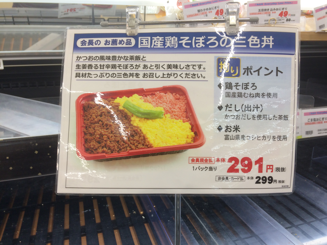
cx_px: 164
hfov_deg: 61.7
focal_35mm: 29
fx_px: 274
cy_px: 122
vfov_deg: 48.2
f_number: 2.2
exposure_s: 1/60
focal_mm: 4.15
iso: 50
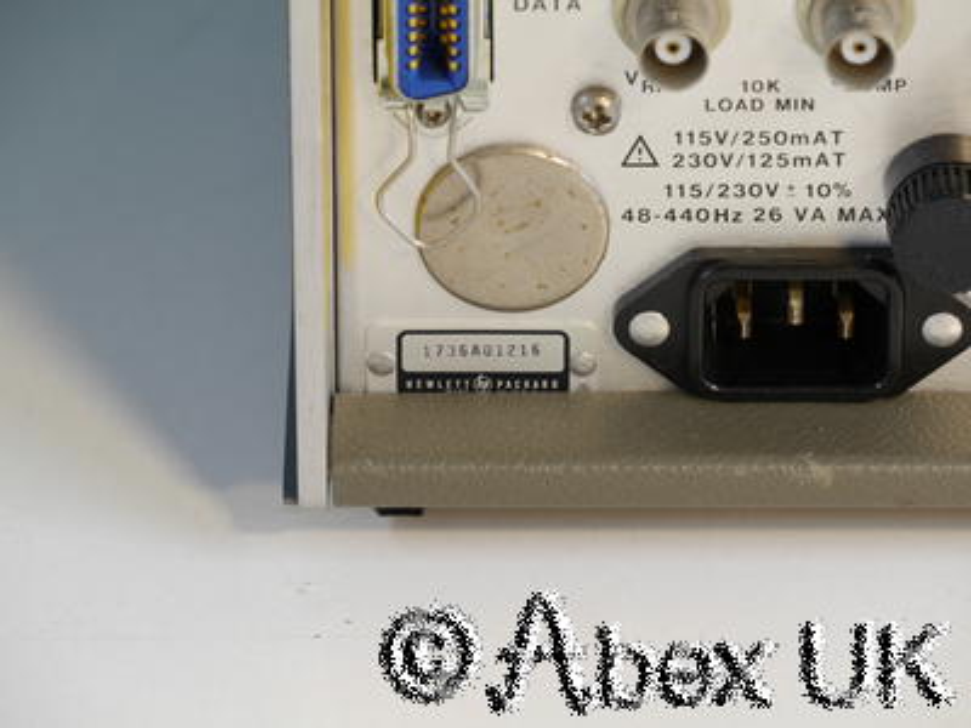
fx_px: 7854
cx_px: 486
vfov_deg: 5.3
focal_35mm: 280
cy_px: 364
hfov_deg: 7.1
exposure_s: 1/4
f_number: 8
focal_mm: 140
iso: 200
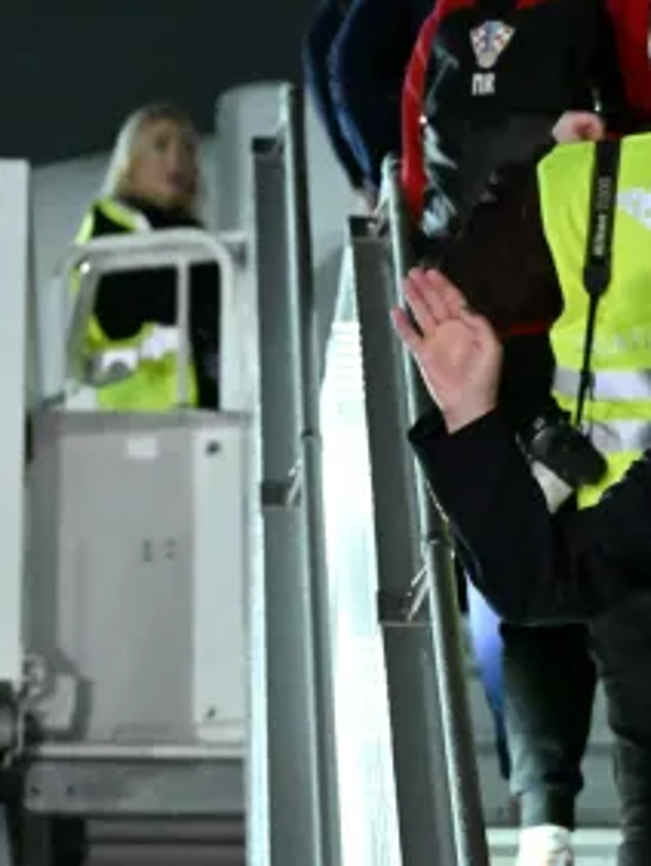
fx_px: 5058
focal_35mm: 202
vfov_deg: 9.8
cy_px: 505
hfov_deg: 7.3
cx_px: 866
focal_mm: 78
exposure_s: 1/250
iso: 20000
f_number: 2.8
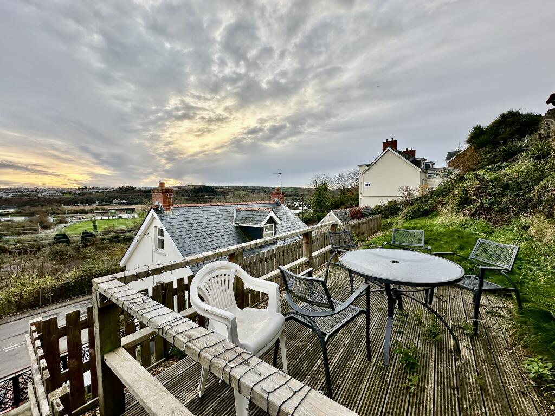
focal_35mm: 14
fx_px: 224
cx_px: 278
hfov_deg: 102.1
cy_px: 208
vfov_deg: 85.7
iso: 40
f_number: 2.2
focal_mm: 2.22
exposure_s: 1/315
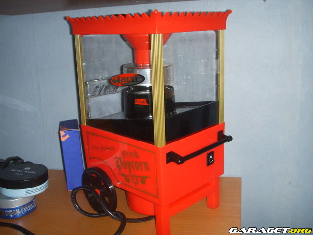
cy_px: 118
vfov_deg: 36.8
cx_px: 156
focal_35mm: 39
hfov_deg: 47.9
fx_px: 353
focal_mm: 6.6
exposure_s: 1/45
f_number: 3.5
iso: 100
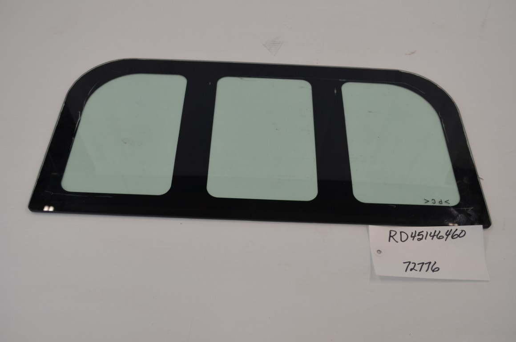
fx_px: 472
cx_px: 258
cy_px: 171
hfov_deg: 57.3
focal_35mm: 33
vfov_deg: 39.8
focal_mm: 22
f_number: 5.6
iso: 400
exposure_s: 1/125
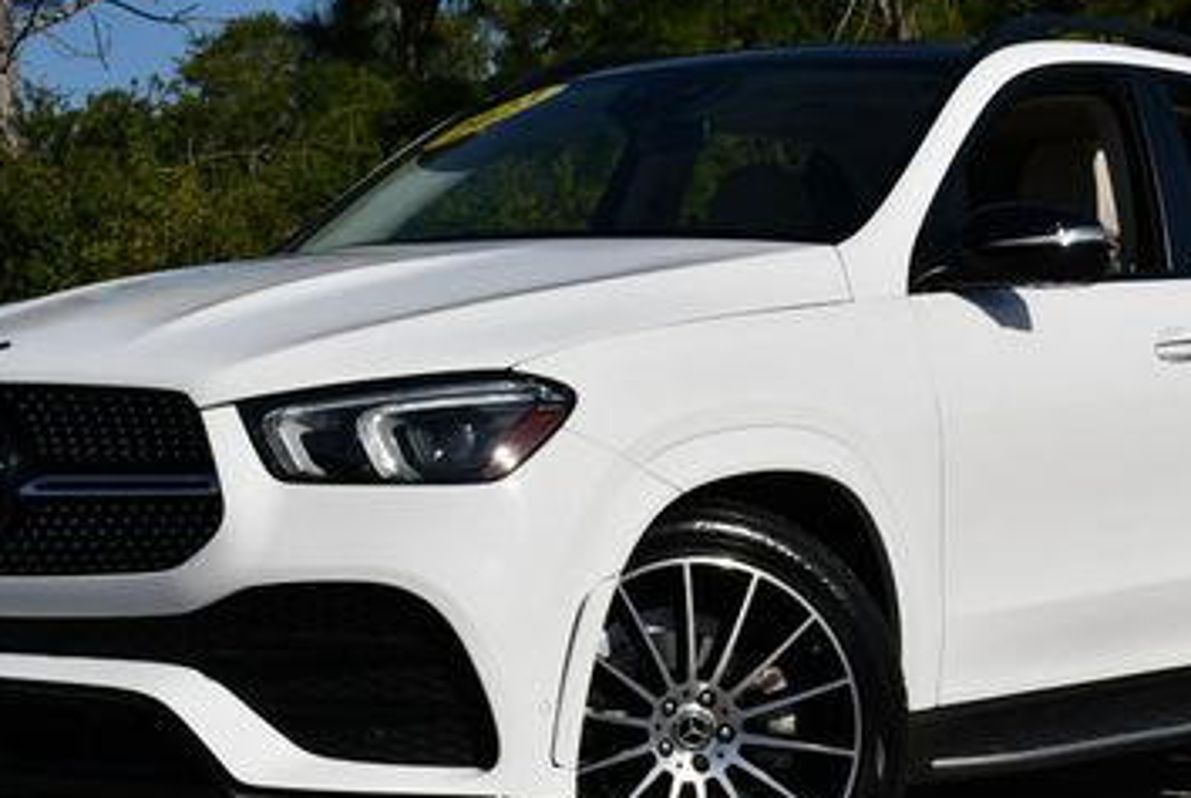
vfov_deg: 14.6
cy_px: 347
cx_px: 639
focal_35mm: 94
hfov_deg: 21.7
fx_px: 3114
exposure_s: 1/400
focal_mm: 26
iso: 100
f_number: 10
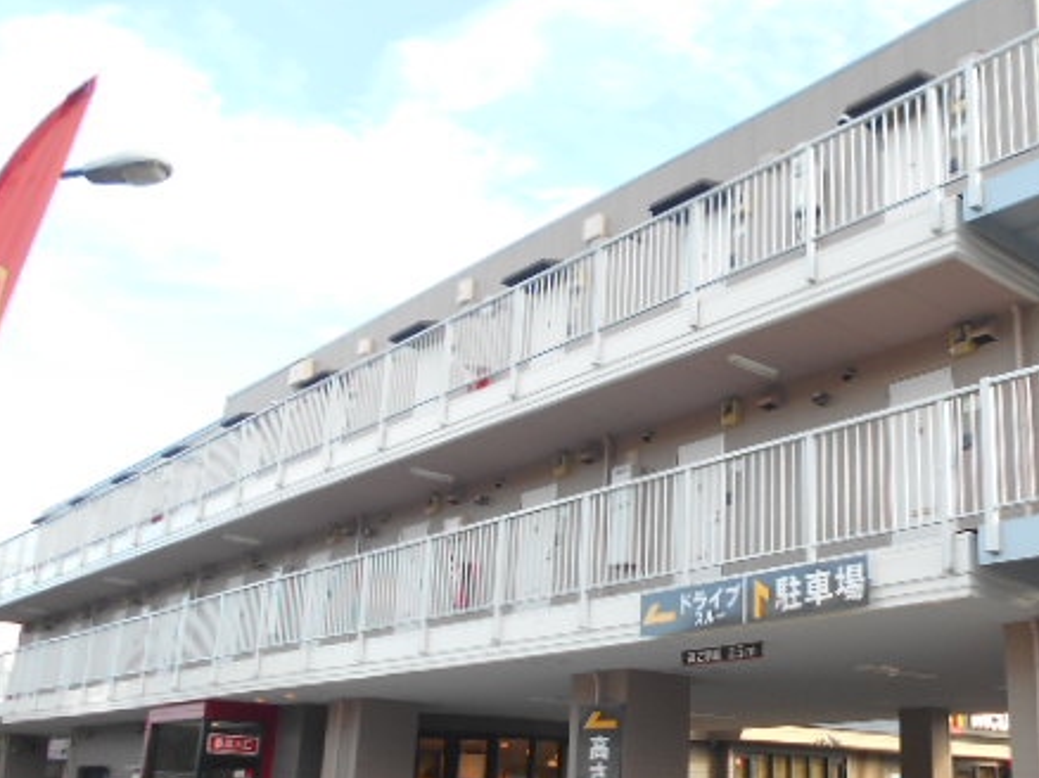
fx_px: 1140
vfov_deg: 37.5
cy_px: 465
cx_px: 714
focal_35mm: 38
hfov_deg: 48.0
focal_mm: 4.6
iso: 80
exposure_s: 1/160
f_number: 3.2
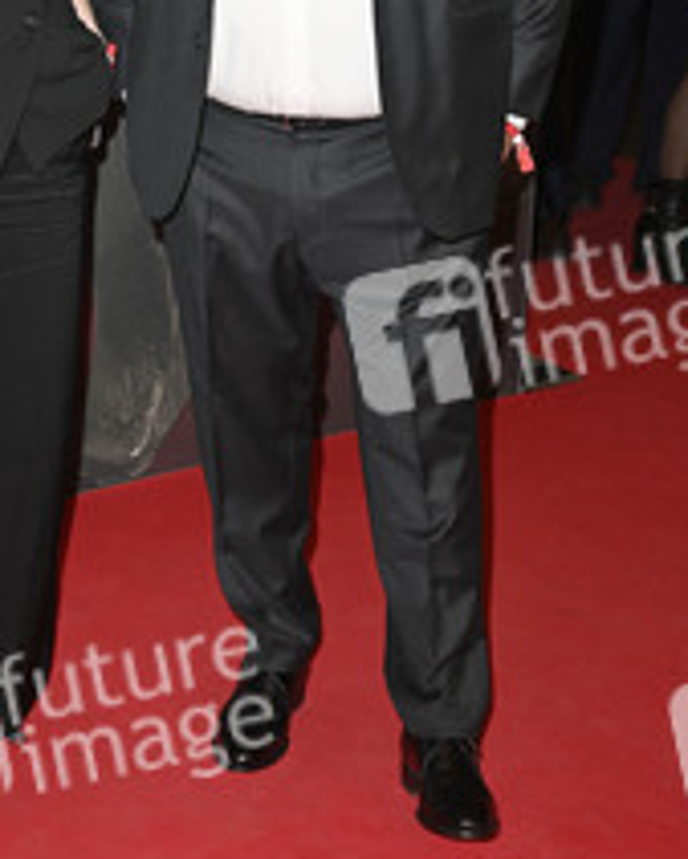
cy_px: 114
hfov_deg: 17.2
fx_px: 2264
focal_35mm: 89
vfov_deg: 21.1
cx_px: 183
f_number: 5.6
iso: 500
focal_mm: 50
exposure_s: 1/250
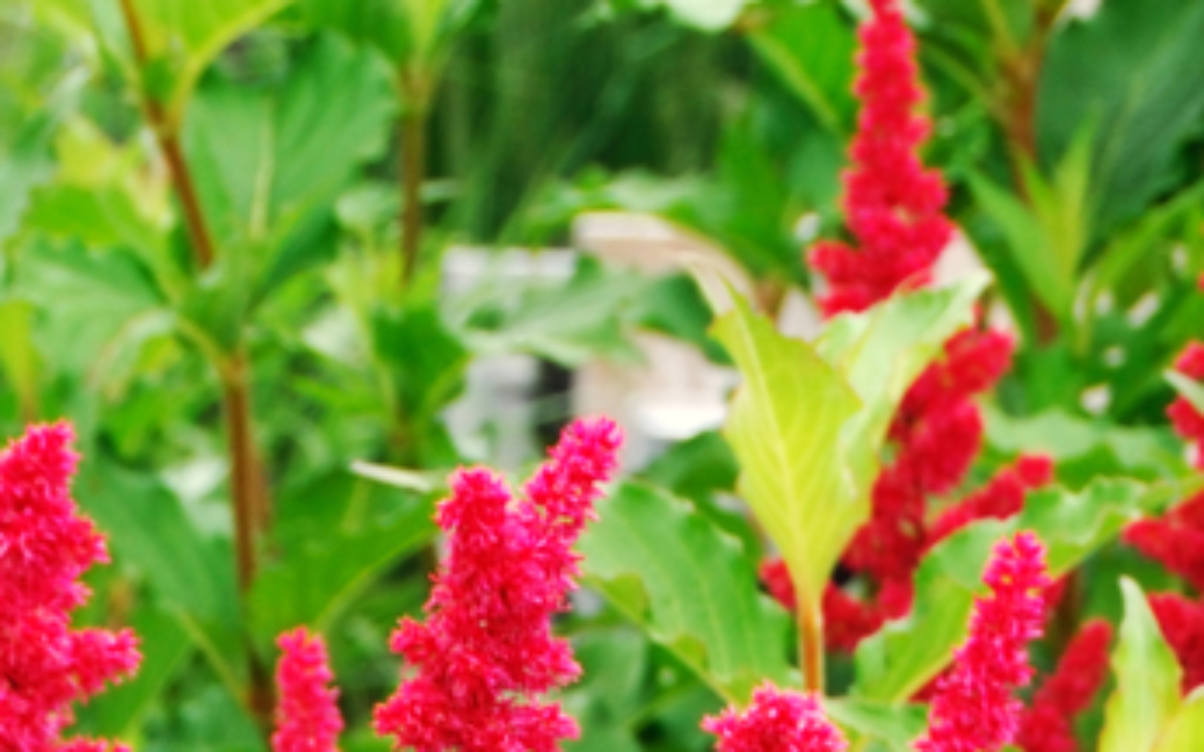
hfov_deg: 7.9
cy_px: 2082
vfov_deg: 4.8
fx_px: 8693
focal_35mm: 265
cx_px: 1317
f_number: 8
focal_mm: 30
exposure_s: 1/125
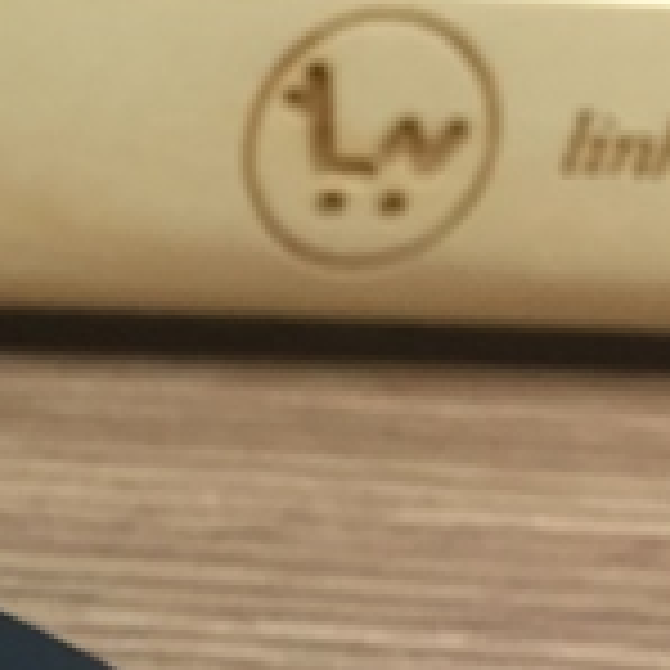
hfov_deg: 13.7
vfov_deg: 15.5
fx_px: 2409
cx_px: -630
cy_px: 683
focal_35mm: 110
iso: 125
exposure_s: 1/33
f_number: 2.2
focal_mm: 4.15
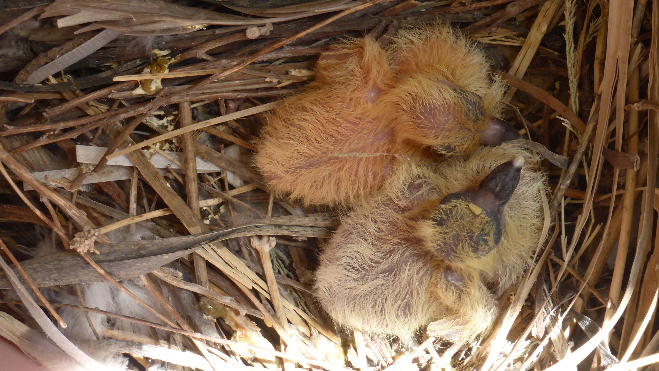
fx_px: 2272
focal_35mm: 130
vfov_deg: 9.3
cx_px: 329
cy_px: 191
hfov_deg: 16.5
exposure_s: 1/80
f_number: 5.3
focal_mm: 19.4
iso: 100
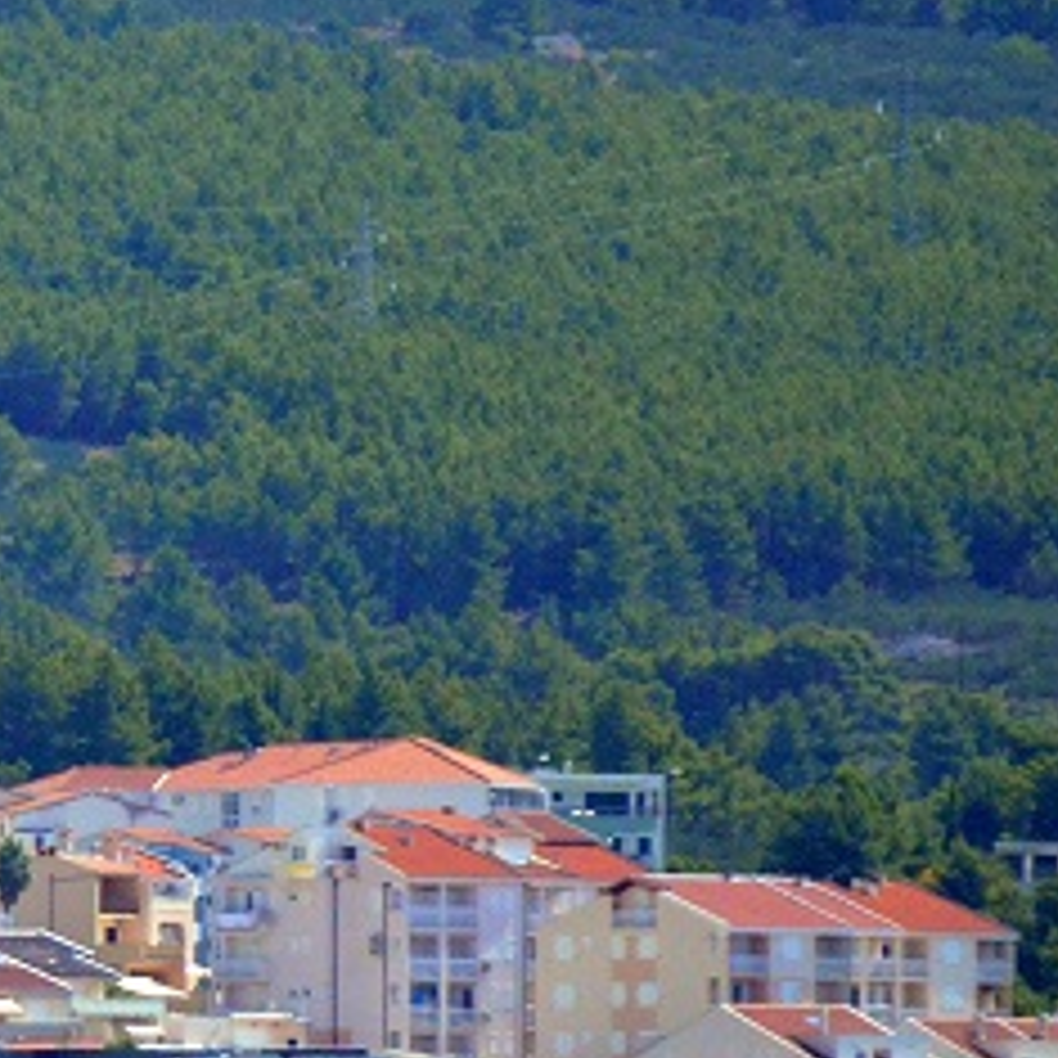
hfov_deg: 1.2
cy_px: 1220
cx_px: -1153
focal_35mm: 1406
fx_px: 48618
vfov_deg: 1.2
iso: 1800
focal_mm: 260
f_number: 5.6
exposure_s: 1/8000
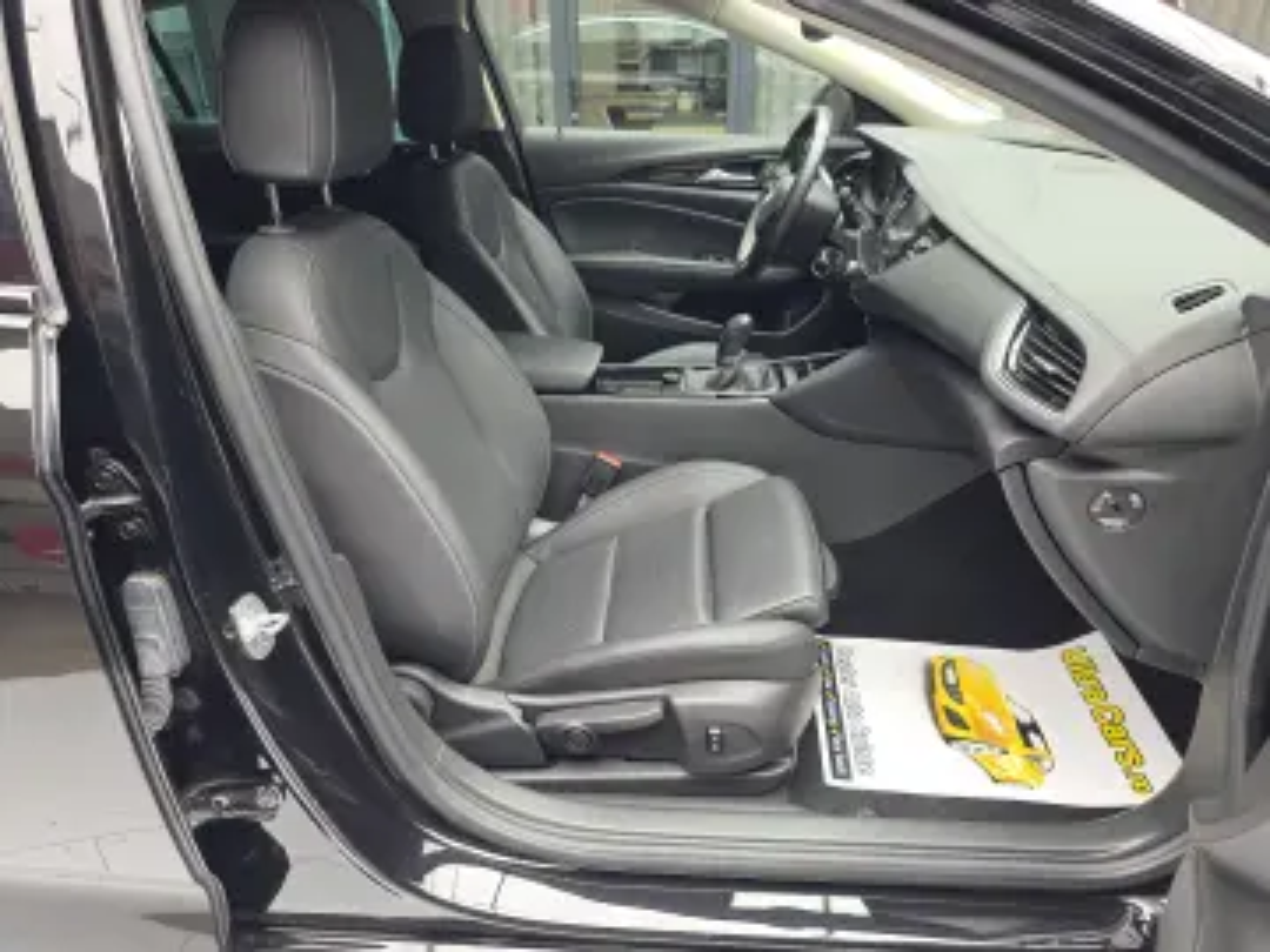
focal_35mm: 23
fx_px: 844
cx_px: 635
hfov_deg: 73.9
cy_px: 476
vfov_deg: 58.9
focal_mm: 6.25
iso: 160
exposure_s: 1/100
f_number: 1.7
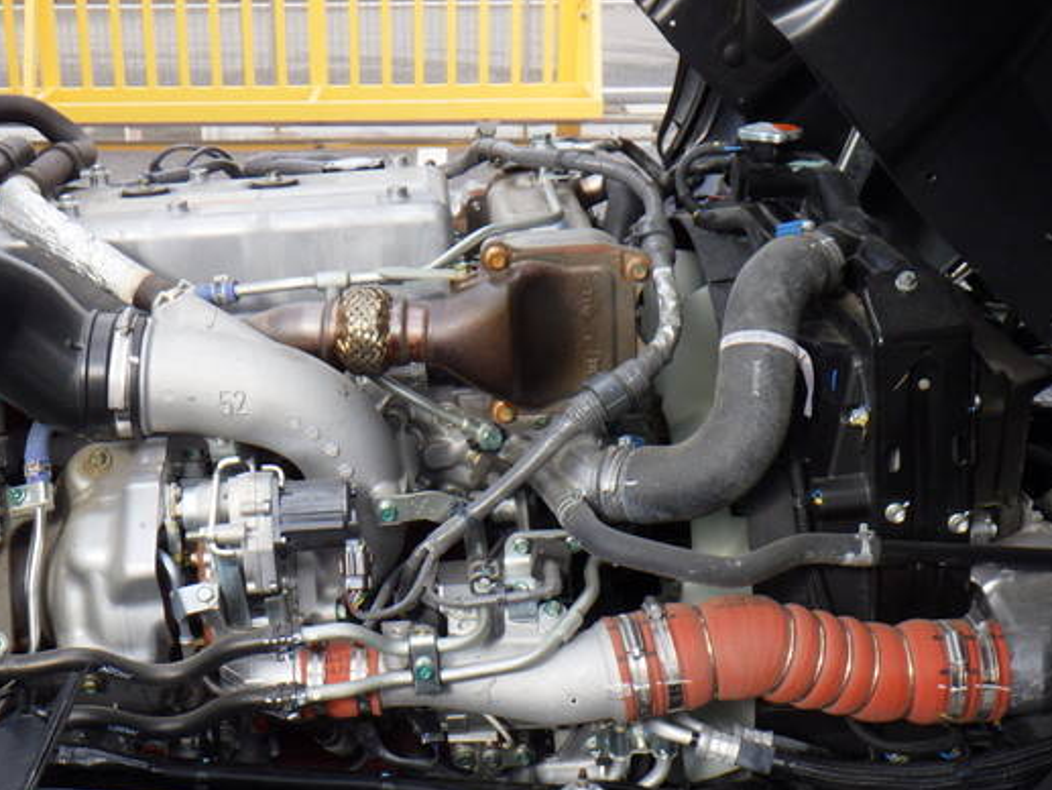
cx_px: 415
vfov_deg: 28.0
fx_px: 1581
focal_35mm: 52
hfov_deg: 36.7
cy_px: 456
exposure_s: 1/160
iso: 250
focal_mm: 7.5
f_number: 5
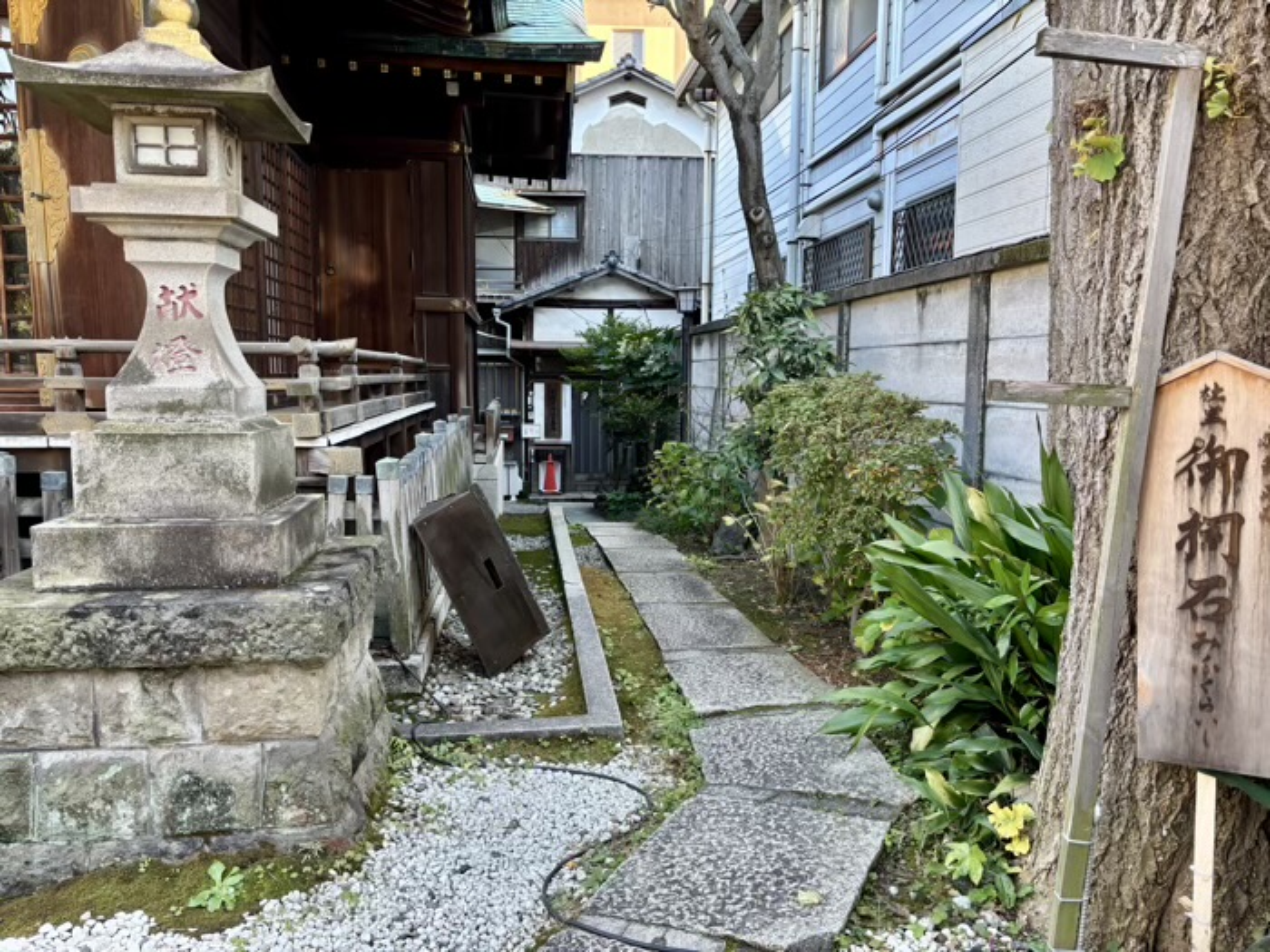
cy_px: 476
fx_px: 954
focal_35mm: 26
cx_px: 635
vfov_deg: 53.1
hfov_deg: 67.3
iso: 80
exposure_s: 1/121
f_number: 1.6
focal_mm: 5.96
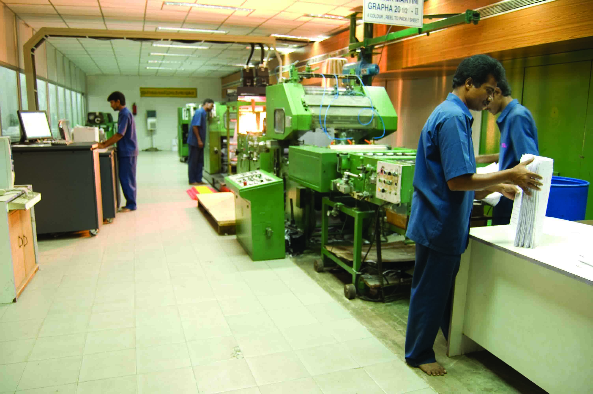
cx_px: 296
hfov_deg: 67.4
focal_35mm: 27
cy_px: 197
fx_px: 444
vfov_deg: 47.8
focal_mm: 18
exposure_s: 1/3
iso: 200
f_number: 4
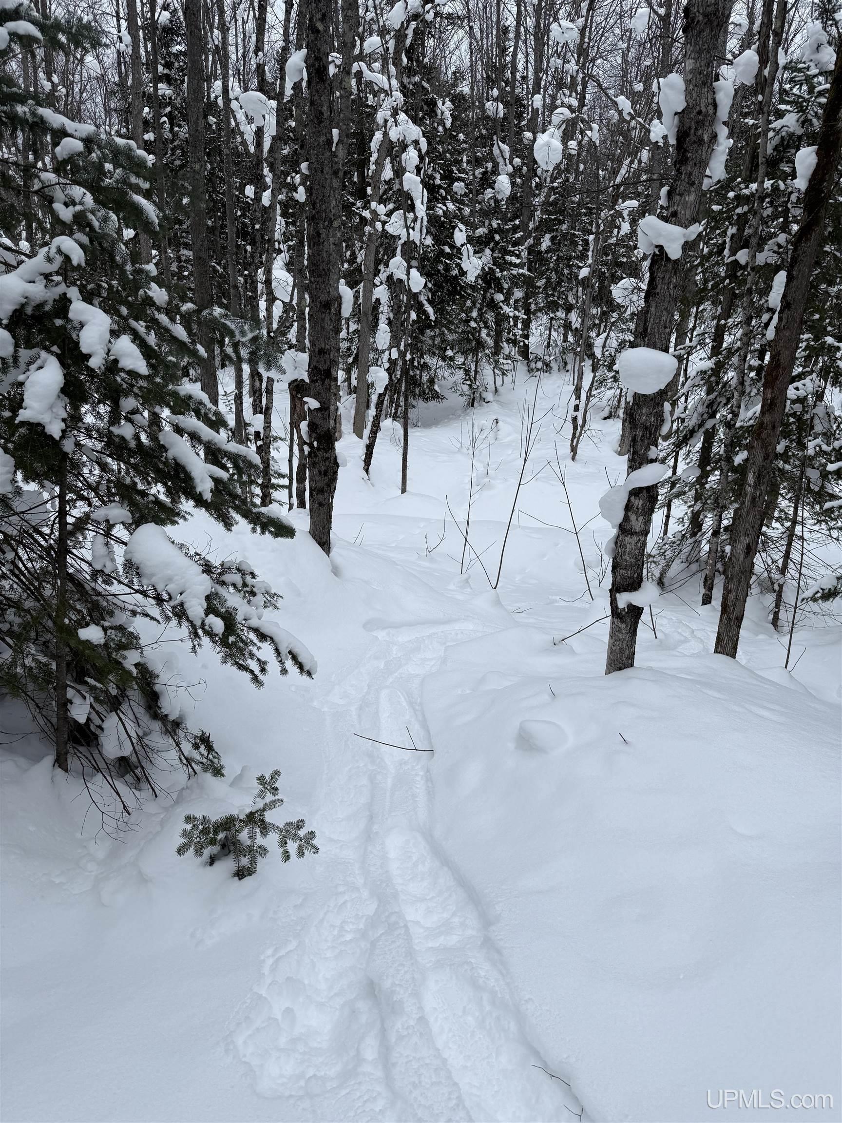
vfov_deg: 71.6
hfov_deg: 56.8
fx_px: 778
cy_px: 562
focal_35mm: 24
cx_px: 421
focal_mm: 6.76
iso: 80
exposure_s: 1/2299
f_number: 1.78
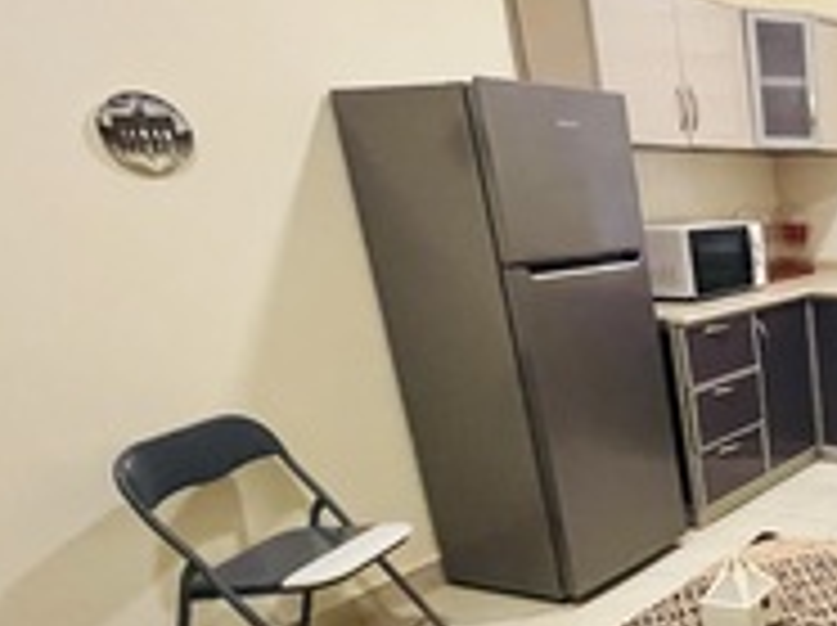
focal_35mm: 32
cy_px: 435
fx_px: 773
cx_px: 1024
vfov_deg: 43.2
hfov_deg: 39.4
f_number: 1.8
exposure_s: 1/50
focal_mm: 1.57
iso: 1000
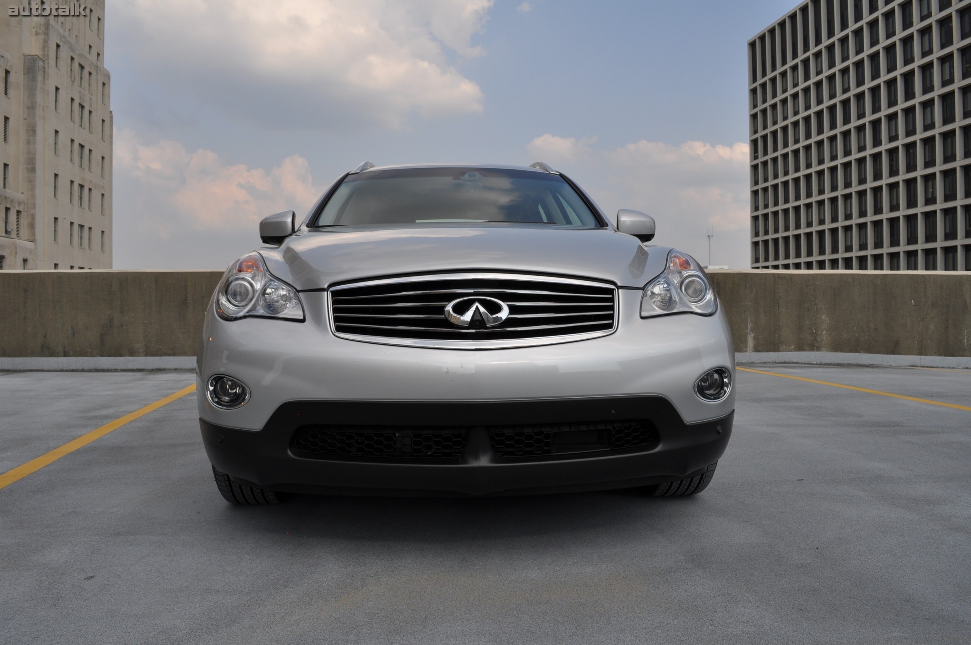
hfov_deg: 67.4
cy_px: 322
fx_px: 727
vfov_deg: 47.8
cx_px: 486
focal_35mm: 27
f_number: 10
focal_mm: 18
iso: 200
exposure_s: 1/400
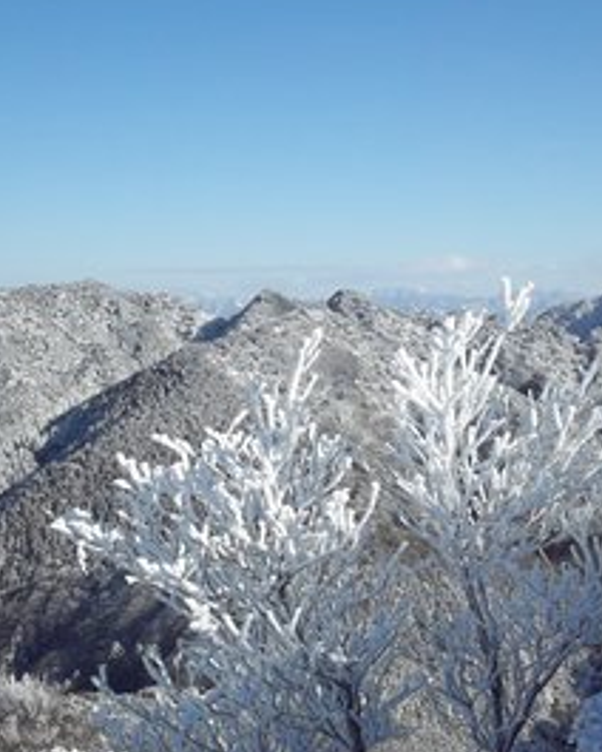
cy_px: 343
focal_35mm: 56
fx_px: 1247
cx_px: 375
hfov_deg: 27.1
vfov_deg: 33.6
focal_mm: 6.3
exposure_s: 1/640
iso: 80
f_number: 4.5
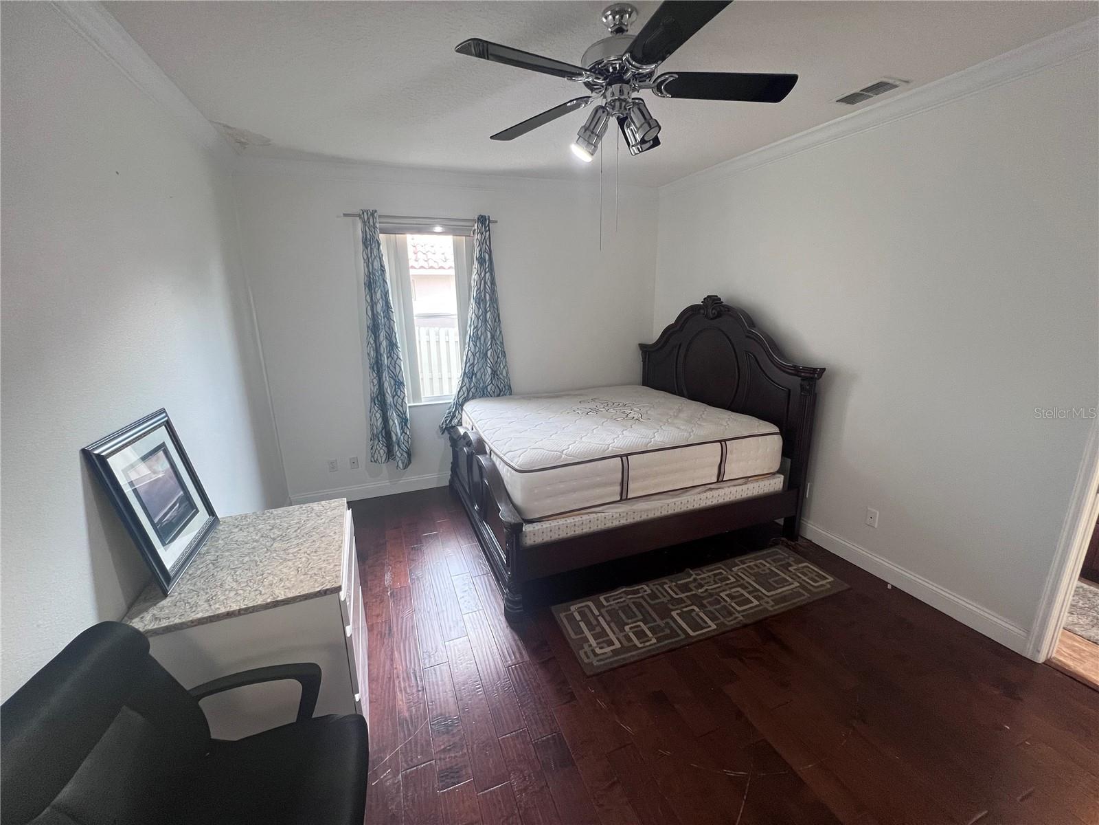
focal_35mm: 13
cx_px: 550
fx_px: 413
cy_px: 412
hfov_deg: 106.2
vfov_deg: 89.9
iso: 200
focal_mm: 1.57
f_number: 1.8
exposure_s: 1/120
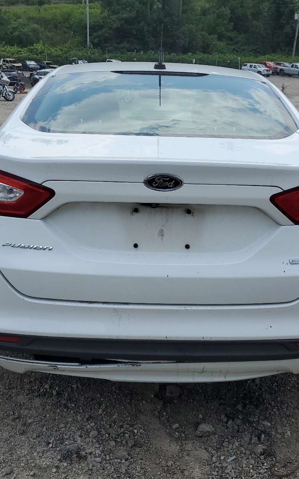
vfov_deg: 52.7
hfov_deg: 34.4
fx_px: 482
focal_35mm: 37
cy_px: 240
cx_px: 173
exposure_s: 1/3333
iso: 50
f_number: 1.5
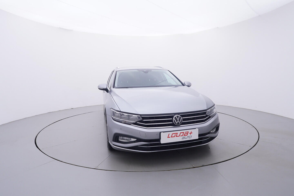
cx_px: 147
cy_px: 98
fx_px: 184
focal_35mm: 22
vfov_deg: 56.2
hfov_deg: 77.3
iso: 200
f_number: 5
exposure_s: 1/80
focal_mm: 15
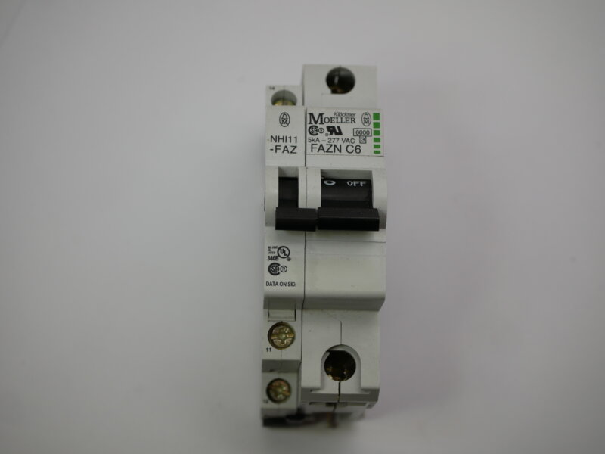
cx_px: 302
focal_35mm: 60
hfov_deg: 32.2
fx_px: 1049
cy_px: 227
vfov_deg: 24.4
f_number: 4.5
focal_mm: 30
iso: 200
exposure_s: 1/250
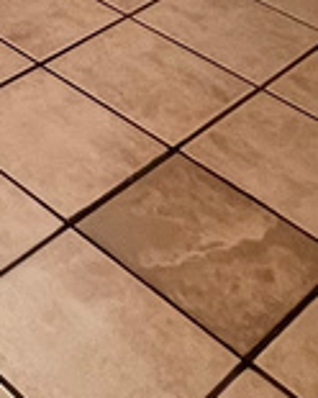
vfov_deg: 16.2
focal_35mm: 84
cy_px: -447
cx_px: -203
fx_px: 988
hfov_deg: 16.2
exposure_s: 1/60
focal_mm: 1.57
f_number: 1.8
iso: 320
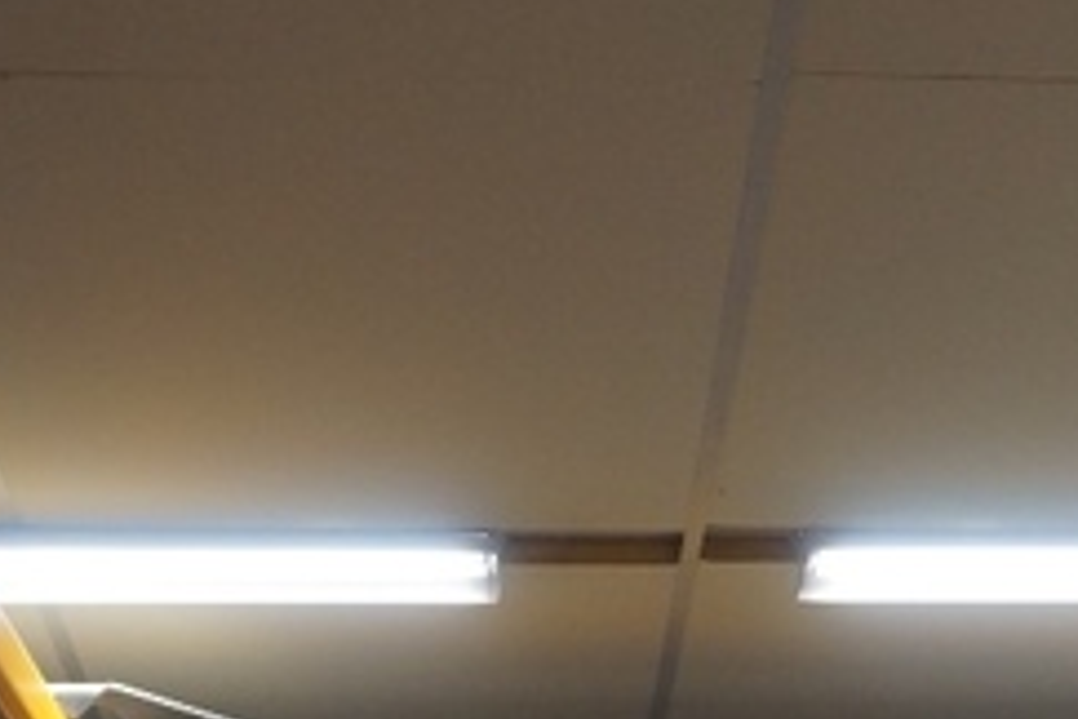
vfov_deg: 18.3
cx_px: 612
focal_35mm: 71
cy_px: 826
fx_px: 2126
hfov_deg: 28.4
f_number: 4
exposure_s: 1/160
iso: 1250
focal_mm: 16
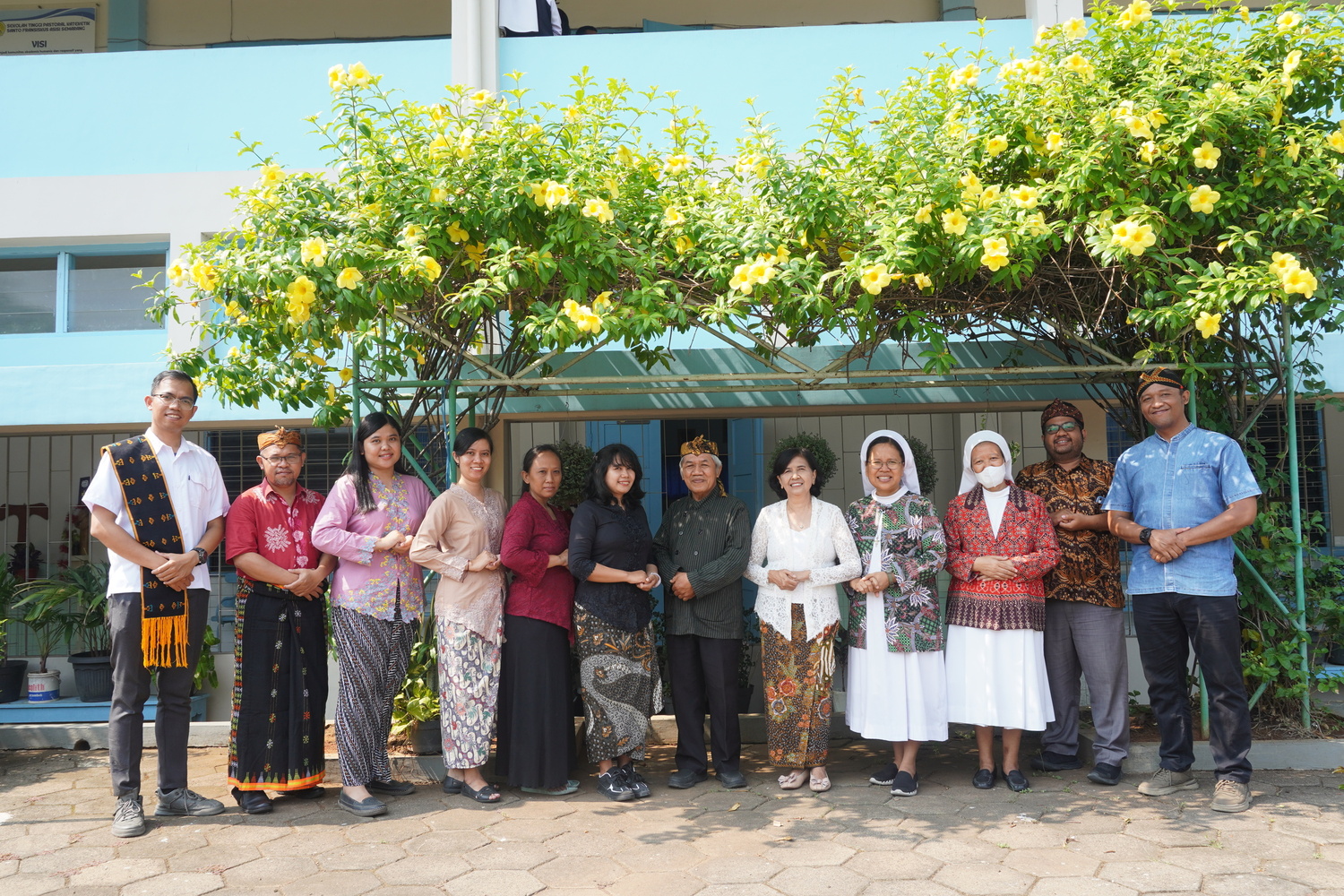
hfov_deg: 61.9
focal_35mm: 30
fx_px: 1120
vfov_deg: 43.6
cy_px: 448
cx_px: 672
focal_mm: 20
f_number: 8
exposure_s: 1/80
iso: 100
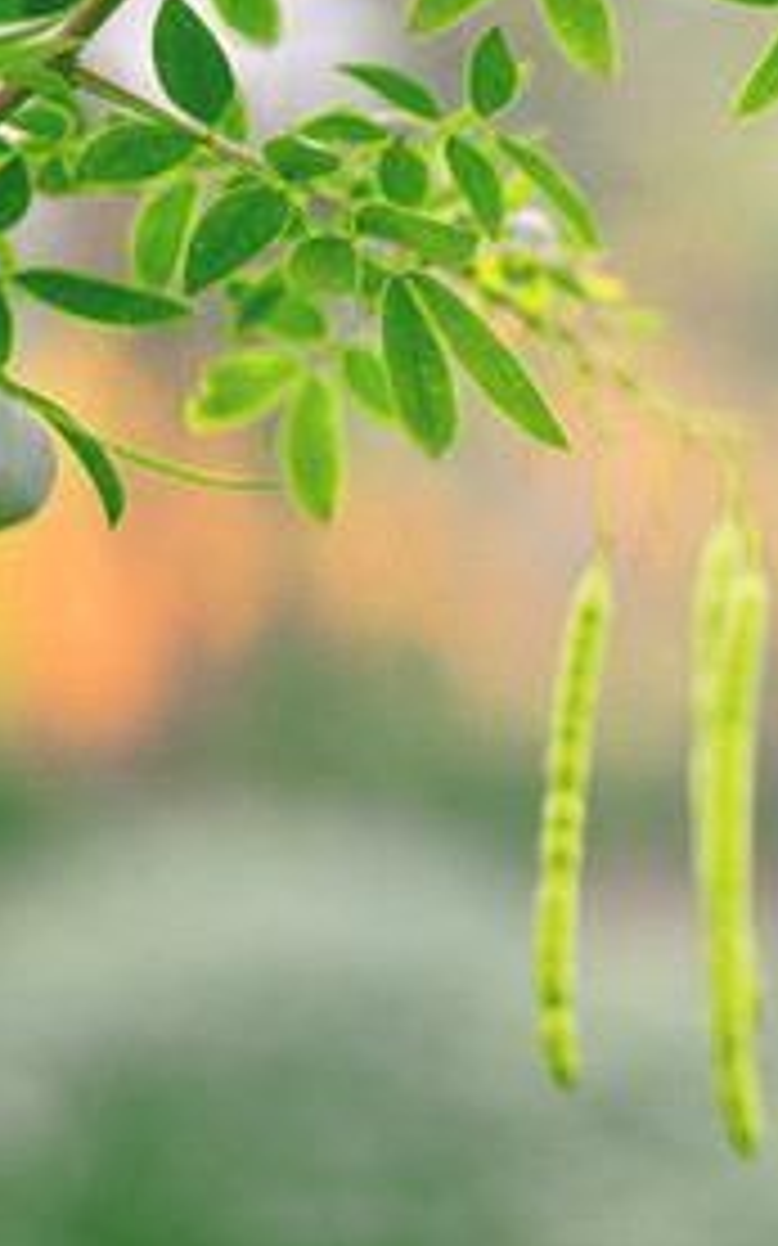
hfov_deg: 6.6
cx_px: 994
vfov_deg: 10.6
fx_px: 6687
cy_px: 504
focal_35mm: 197
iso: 320
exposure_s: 1/160
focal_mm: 105
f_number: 3
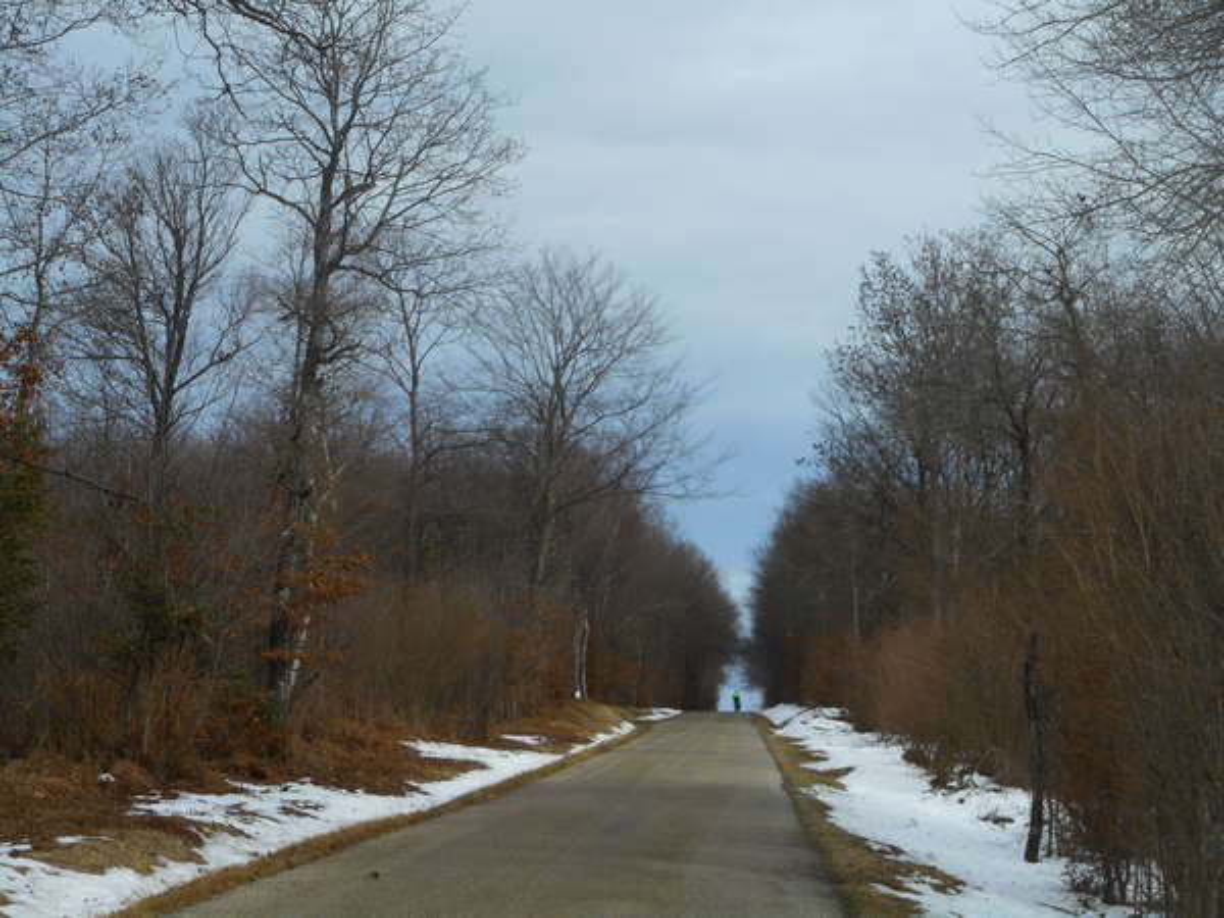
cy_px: 459
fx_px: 3147
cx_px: 612
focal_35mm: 89
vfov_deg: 16.6
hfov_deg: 22.0
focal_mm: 15.9
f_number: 5.6
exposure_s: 1/400
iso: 80
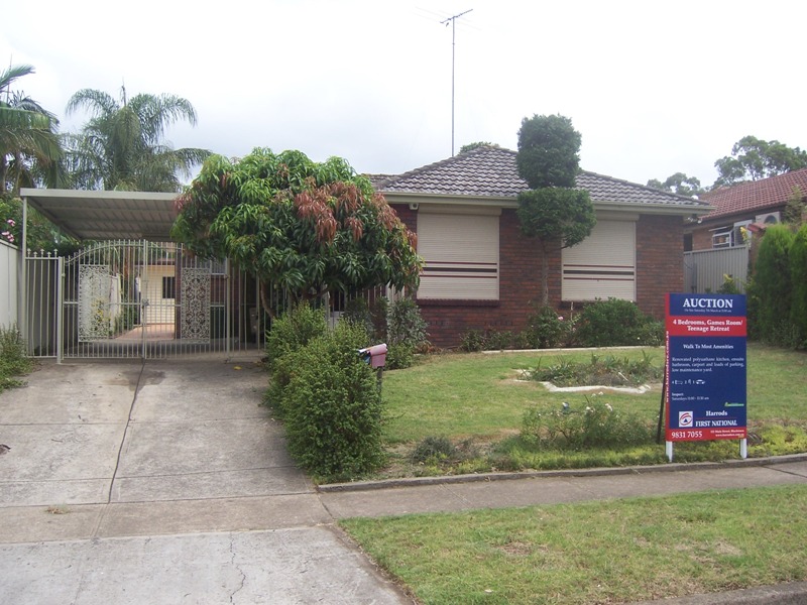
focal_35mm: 36
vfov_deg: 39.7
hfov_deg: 51.4
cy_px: 302
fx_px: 839
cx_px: 404
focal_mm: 6.2
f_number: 2.8
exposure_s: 1/640
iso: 80
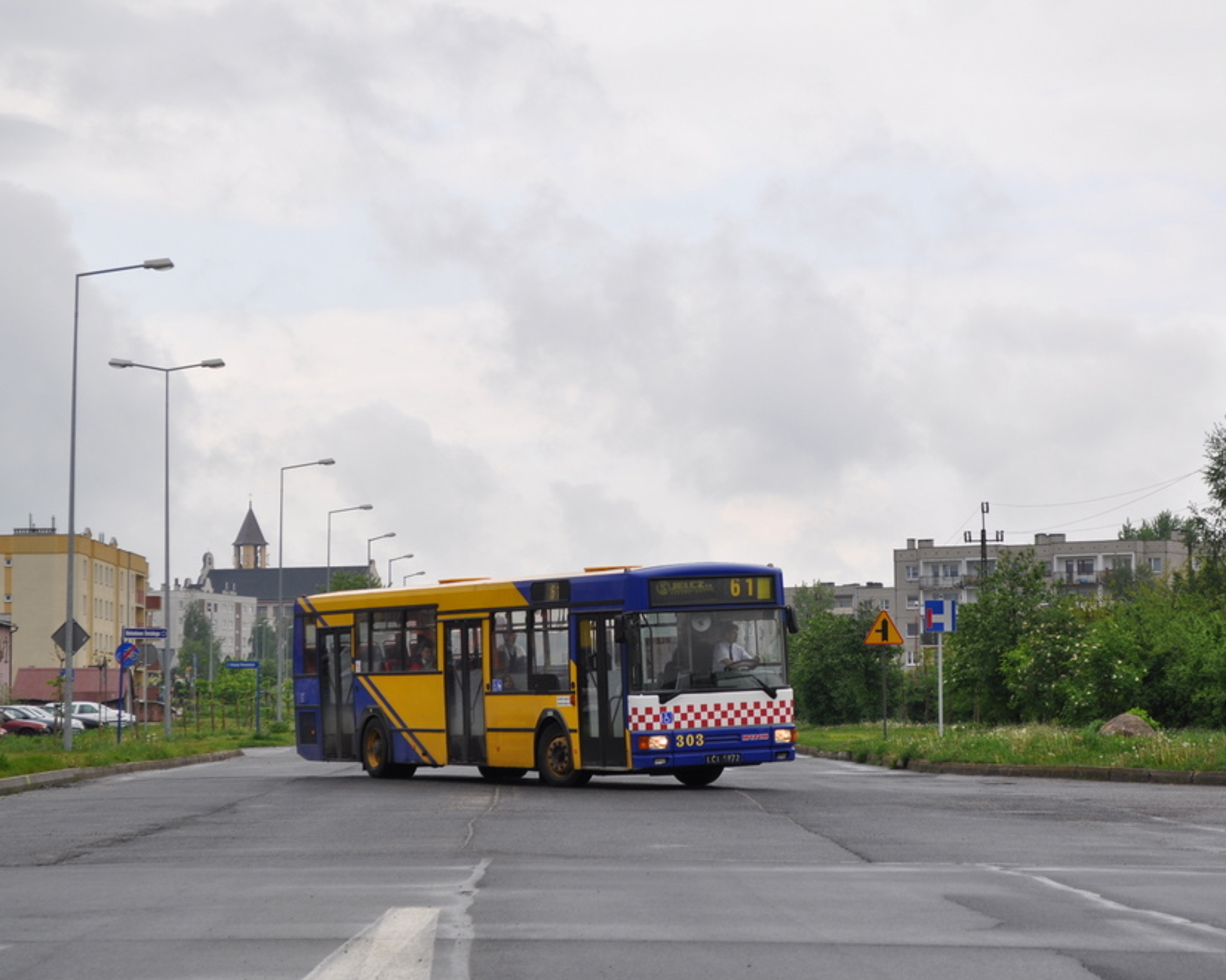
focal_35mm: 94
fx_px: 3394
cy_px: 490
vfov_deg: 16.4
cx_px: 683
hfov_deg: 20.5
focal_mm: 55
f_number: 9
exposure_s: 1/320
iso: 200
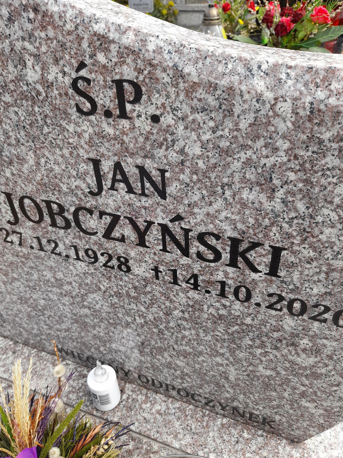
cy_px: 241
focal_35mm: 27
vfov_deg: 65.3
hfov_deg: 51.3
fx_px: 357
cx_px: 166
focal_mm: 4.6
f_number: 2
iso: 20
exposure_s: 1/182
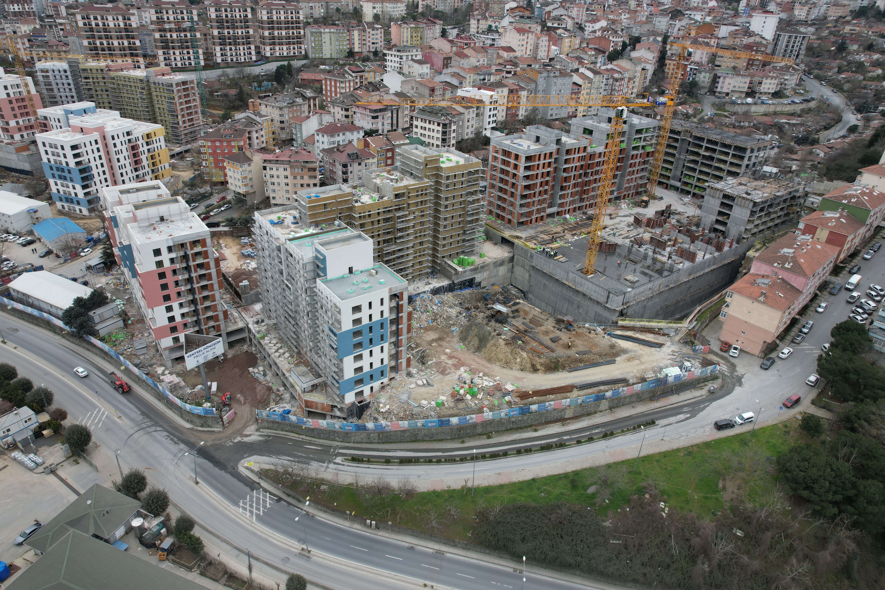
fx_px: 541
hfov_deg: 78.6
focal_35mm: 22
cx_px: 442
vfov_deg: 57.2
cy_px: 295
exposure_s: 1/240
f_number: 2.8
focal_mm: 8.38
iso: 110
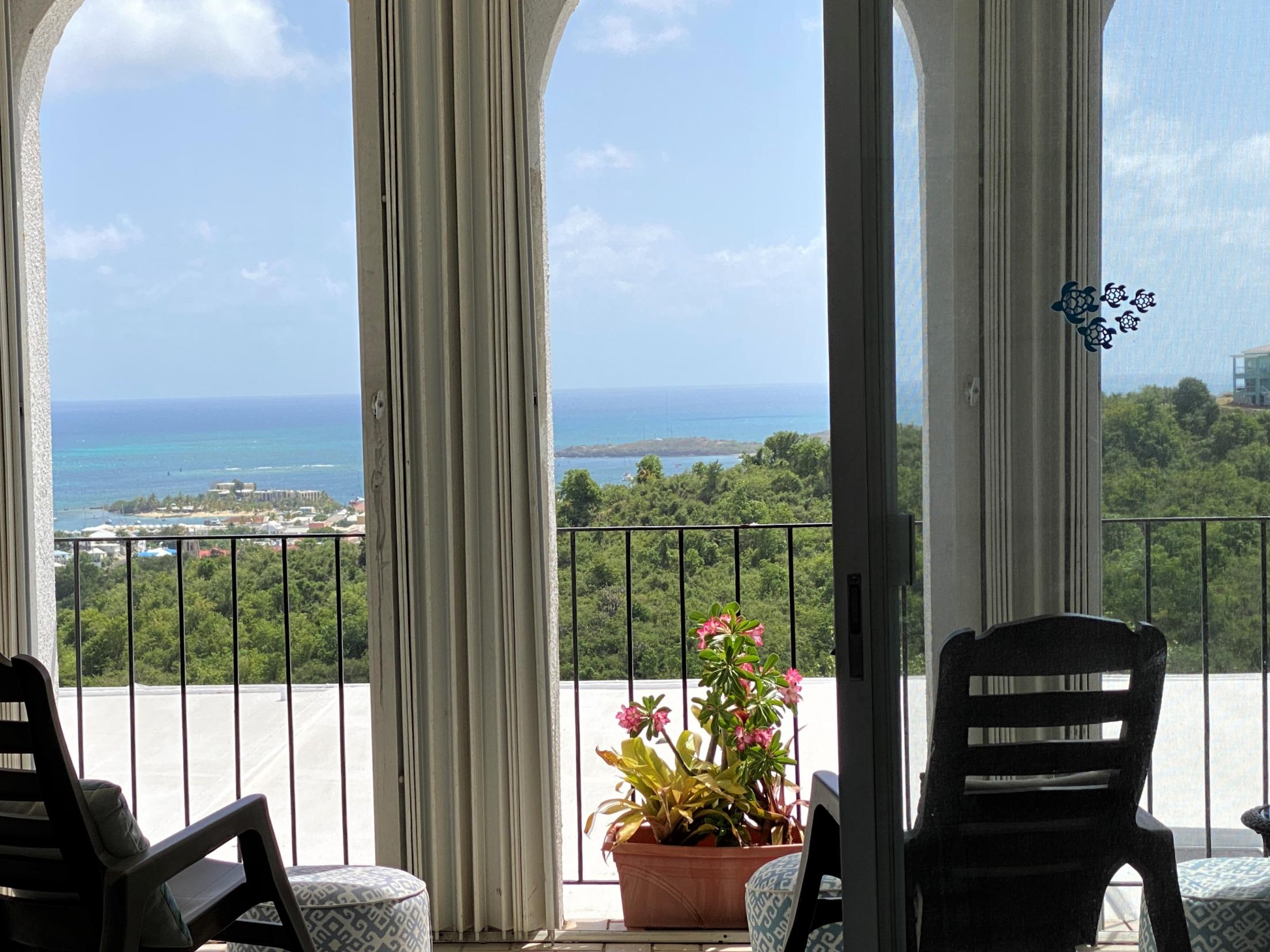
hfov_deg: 27.3
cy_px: 561
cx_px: 445
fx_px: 2604
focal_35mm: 71
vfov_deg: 20.7
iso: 20
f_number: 2
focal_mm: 6
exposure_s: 1/813
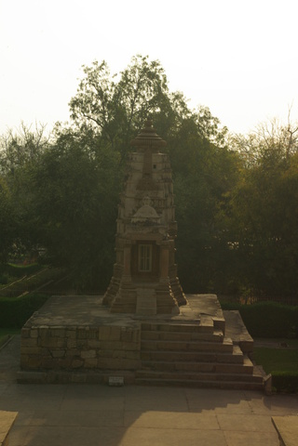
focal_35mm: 82
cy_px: 223
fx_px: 1024
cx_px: 149
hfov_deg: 16.6
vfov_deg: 24.6
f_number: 9.5
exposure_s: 1/125
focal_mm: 55
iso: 200
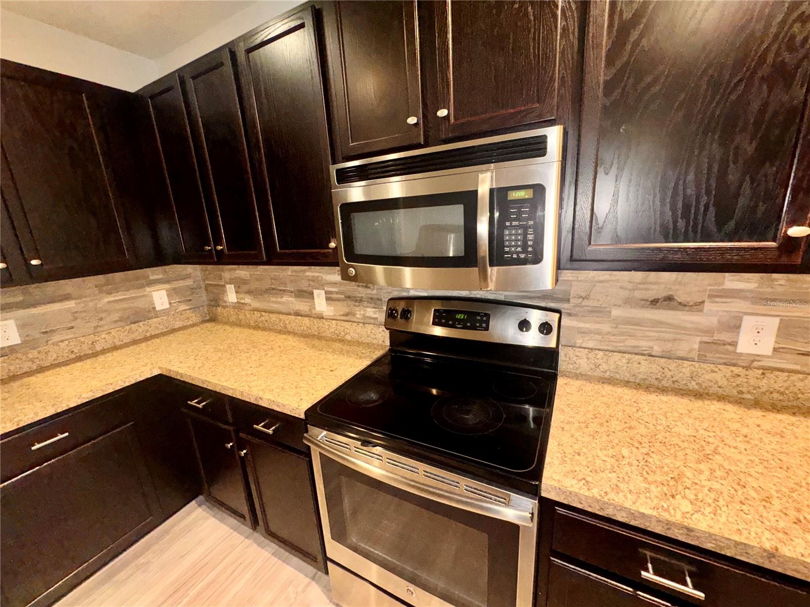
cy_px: 304
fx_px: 328
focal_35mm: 14
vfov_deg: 85.7
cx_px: 405
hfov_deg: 102.1
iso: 200
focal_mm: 2.22
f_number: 2.2
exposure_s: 1/60
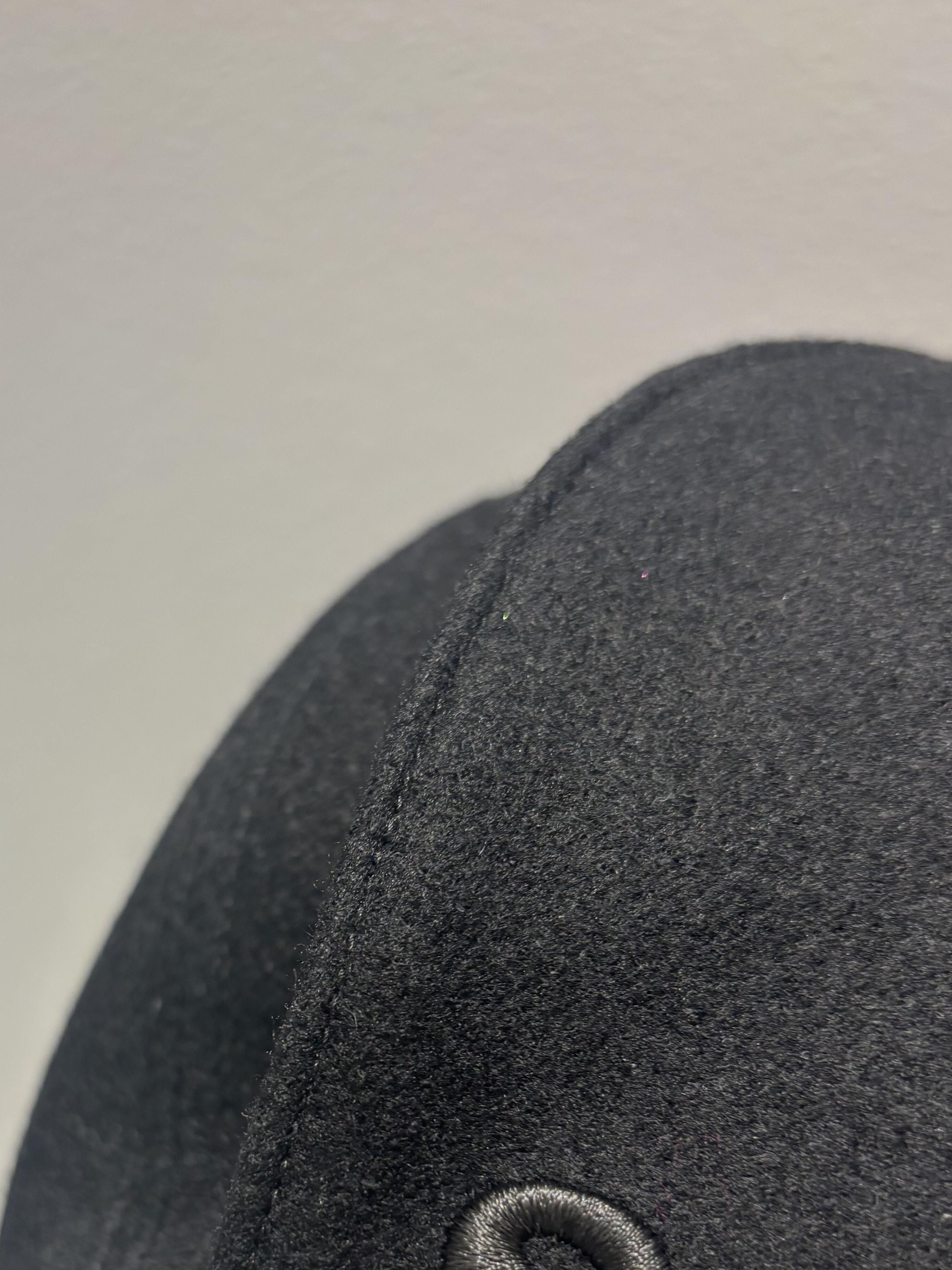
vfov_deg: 44.3
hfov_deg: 34.8
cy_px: 952
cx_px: 312
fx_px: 1503
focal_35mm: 41
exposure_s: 1/50
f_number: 1.6
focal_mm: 5.96
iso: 80
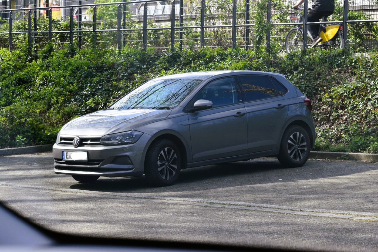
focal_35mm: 98
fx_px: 1024
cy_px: 126
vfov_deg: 14.0
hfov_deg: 20.9
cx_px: 189
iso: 360
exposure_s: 1/250
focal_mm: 65
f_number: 8
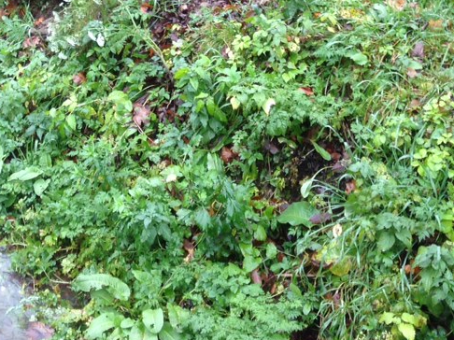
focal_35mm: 87
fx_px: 1140
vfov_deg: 16.2
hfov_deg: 21.9
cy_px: -75
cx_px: 34
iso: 64
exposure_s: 1/40
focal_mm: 4.12
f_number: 2.4
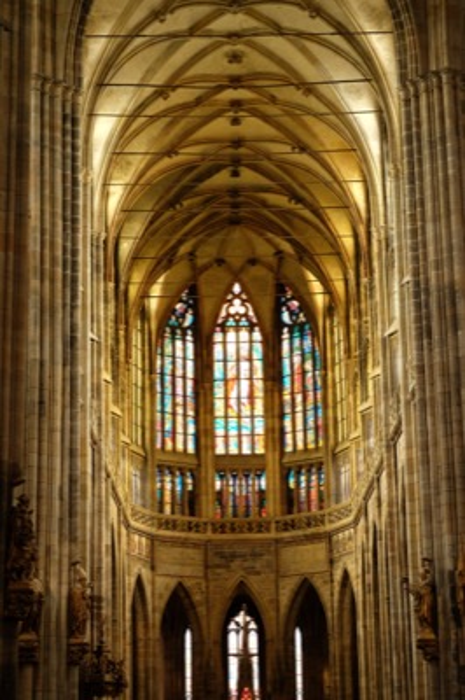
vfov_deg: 27.0
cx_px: 232
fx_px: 1456
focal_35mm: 75
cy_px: 350
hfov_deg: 18.2
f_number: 2.8
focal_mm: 50
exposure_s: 1/40
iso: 800
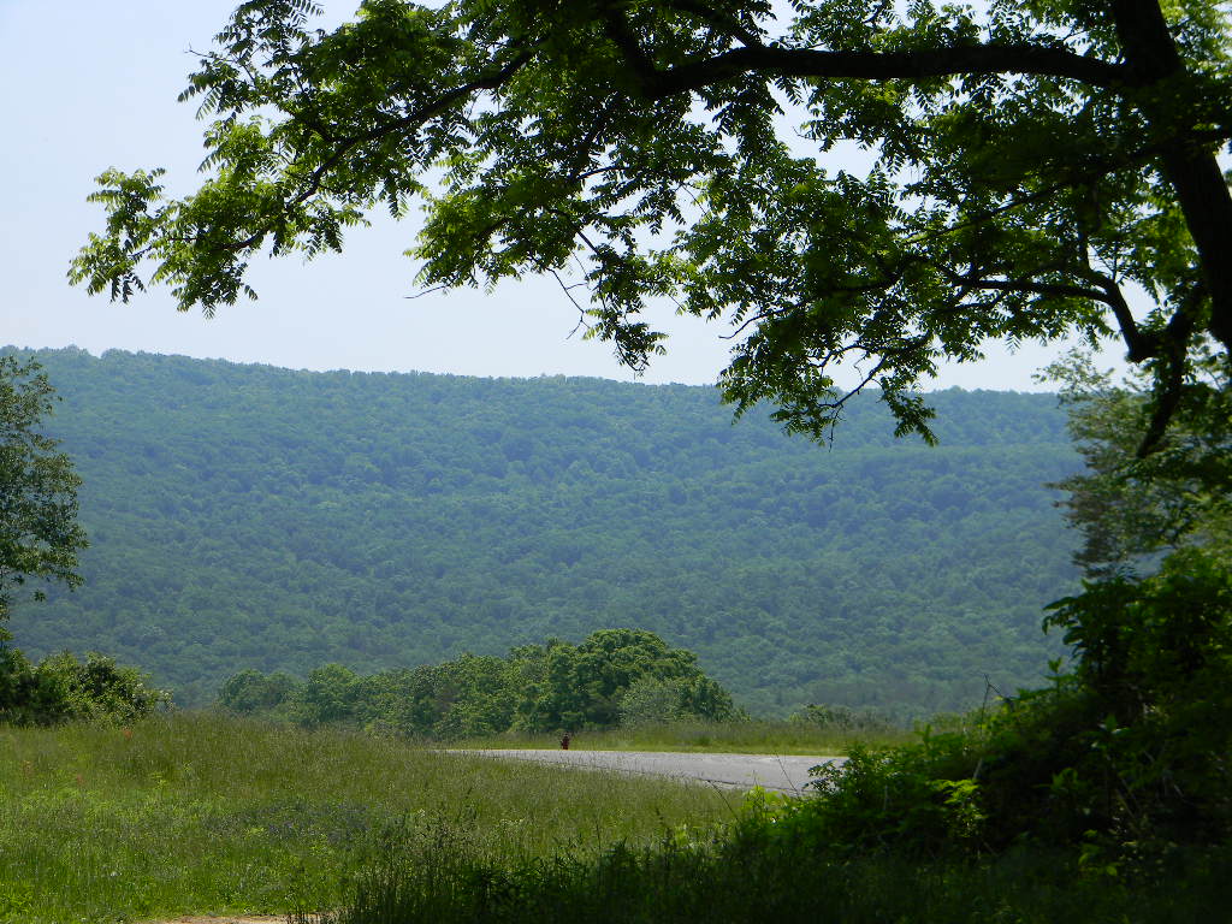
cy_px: 462
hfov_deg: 23.6
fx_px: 2954
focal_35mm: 83
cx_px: 616
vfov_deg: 17.8
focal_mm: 15.1
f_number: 4.5
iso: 80
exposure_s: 1/631
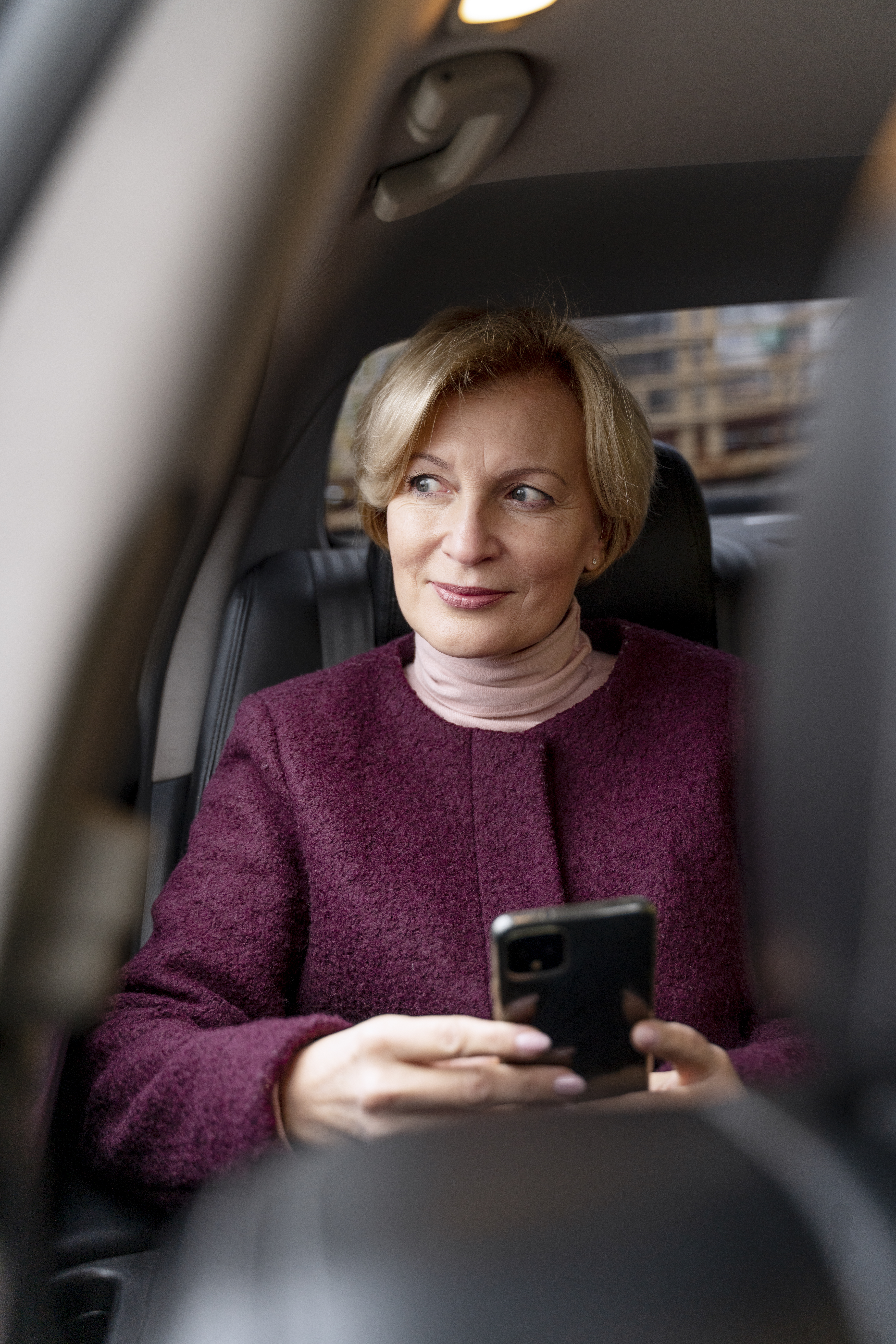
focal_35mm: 39
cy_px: 672
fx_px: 1455
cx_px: 448
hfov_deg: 34.2
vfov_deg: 49.5
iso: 500
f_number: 2.8
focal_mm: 39
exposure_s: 1/200
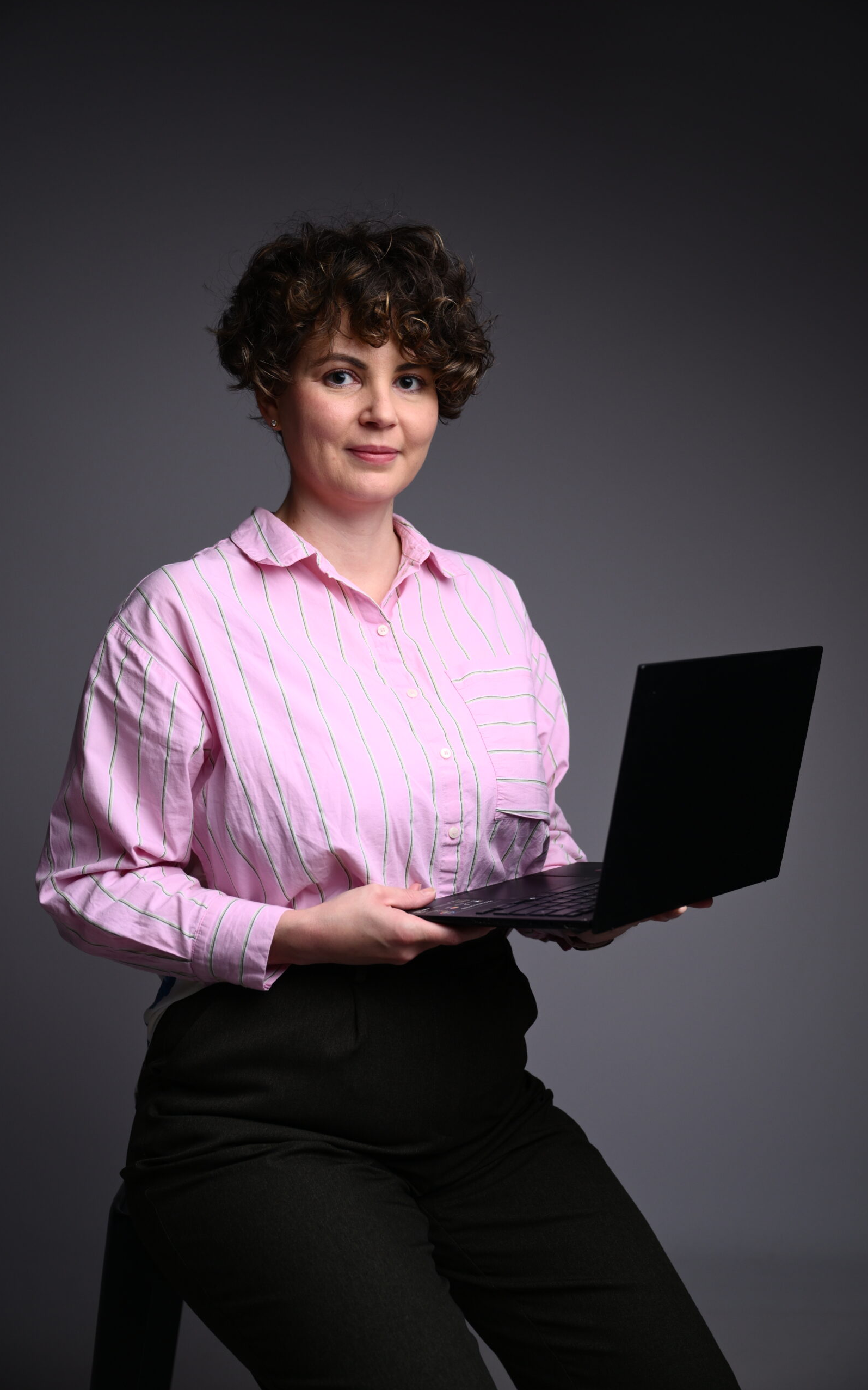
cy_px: 694
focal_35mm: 46
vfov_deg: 43.5
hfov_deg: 28.0
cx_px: 444
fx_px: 1742
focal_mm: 45
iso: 320
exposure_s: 1/160
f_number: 3.5
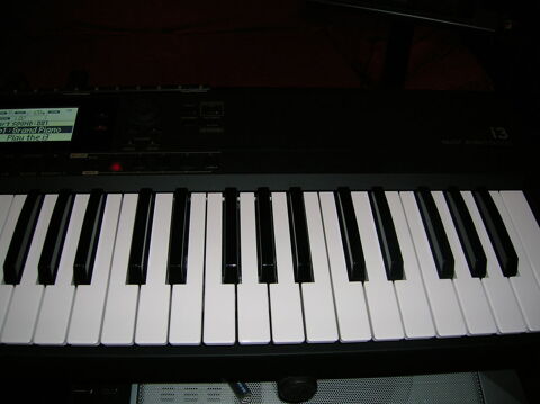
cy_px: 202
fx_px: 530
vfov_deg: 41.7
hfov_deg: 54.0
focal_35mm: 34
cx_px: 270
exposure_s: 1/60.1
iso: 50
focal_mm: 5.7
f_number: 2.9
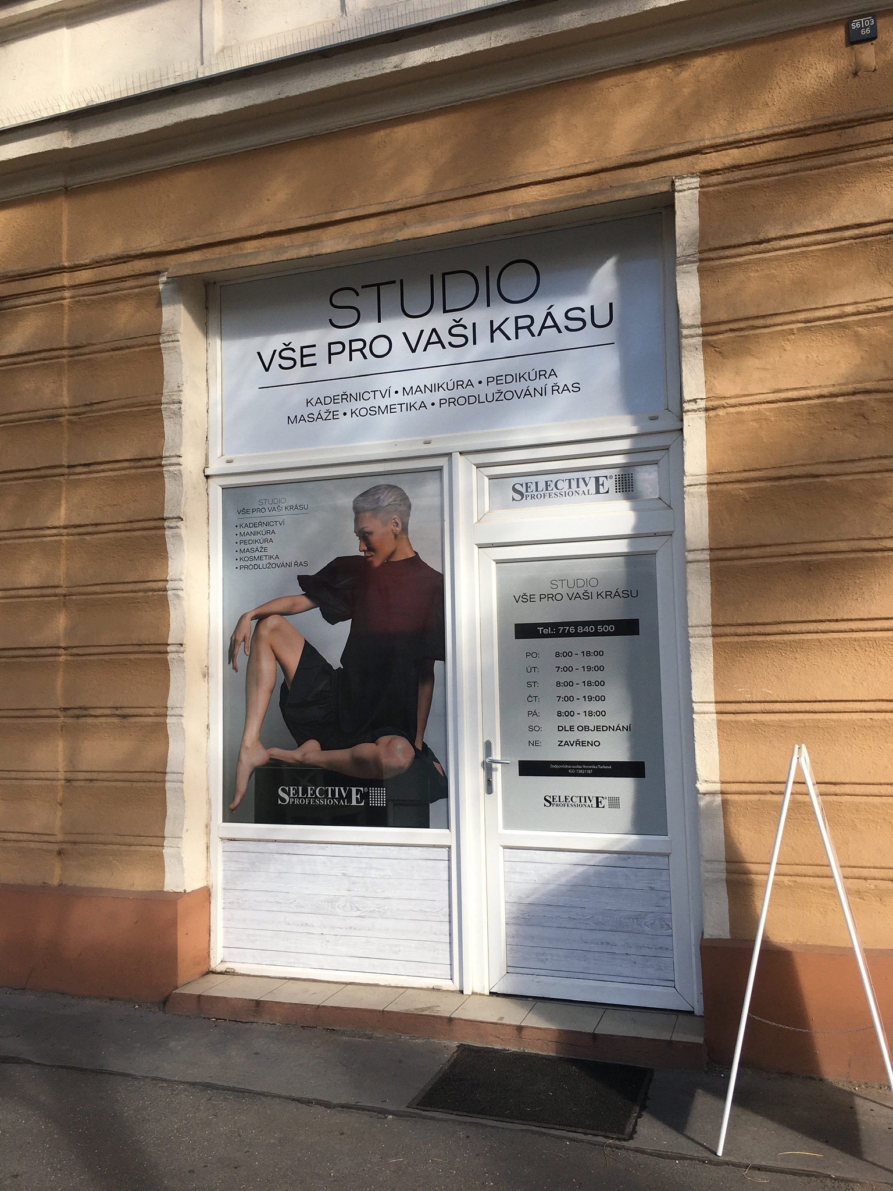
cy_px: 596
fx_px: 997
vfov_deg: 61.7
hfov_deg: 48.2
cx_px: 446
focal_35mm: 29
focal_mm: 4.15
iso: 25
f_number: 2.2
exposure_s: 1/739
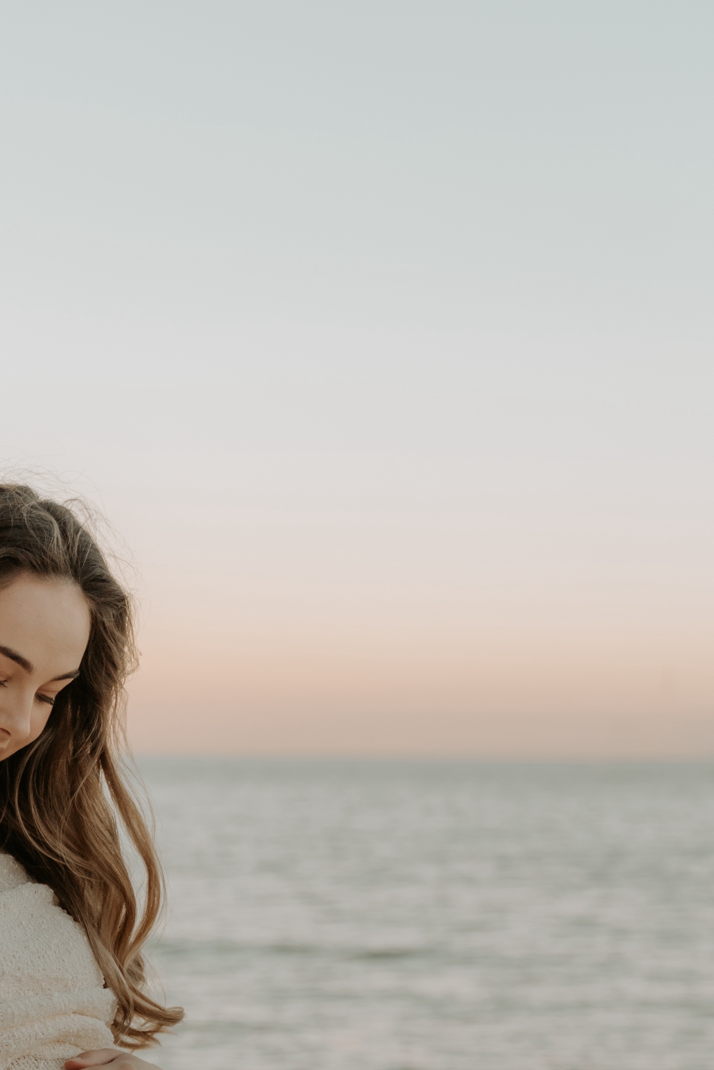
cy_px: 775
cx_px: -110
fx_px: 3004
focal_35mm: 101
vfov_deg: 20.1
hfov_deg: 13.2
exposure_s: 1/400
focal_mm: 41
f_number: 2.8
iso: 160
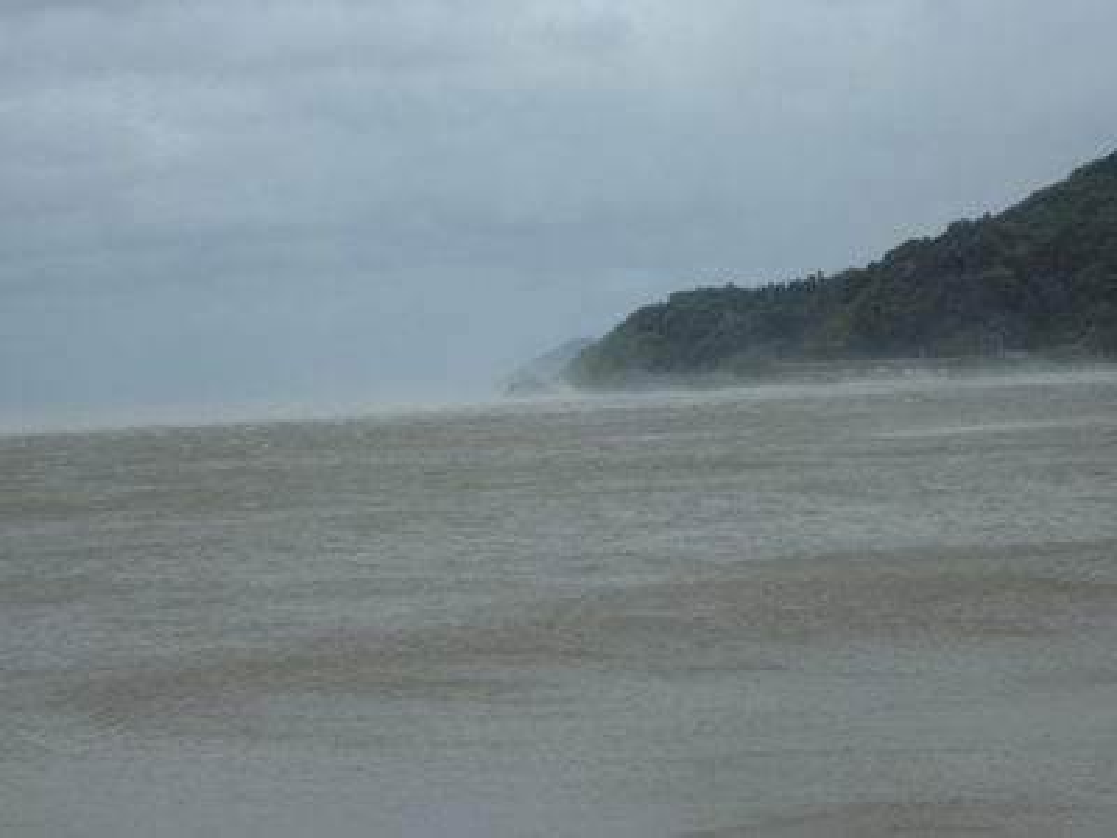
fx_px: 3614
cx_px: 558
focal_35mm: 112
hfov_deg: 17.6
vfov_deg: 13.2
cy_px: 419
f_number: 6.5
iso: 100
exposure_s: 1/160
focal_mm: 20
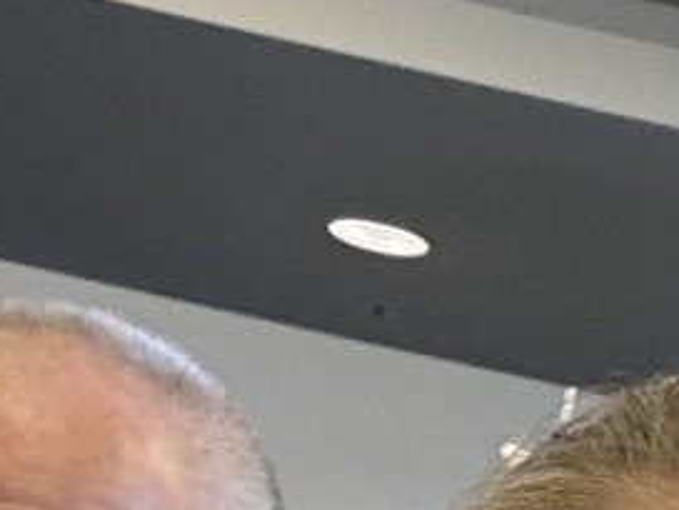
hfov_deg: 11.7
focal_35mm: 169
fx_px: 3315
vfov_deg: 8.3
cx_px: 524
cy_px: 1030
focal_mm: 2.69
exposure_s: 1/60
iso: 160
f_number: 1.9
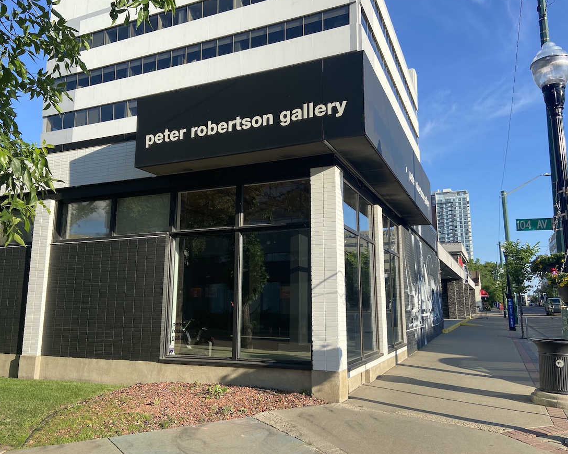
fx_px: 471
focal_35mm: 28
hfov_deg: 62.2
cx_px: 281
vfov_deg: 51.5
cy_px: 228
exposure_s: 1/1484
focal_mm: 4.25
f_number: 1.8
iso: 32
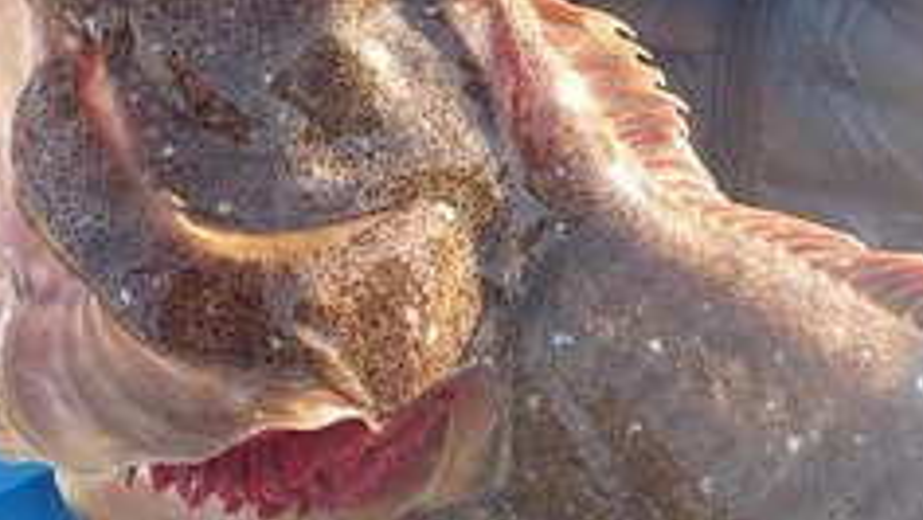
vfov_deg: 15.7
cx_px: 860
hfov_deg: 27.4
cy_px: 618
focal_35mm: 74
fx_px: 1812
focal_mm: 4.5
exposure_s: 1/250
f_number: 2.8
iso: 100
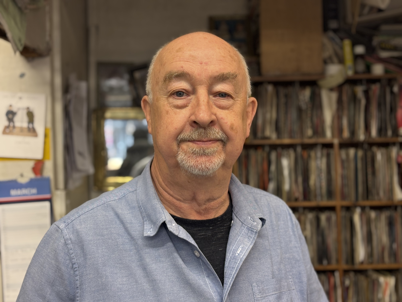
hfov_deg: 36.8
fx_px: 604
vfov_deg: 28.0
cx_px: 201
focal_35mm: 52
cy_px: 151
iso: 80
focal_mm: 5.96
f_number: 1.6
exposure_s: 1/50
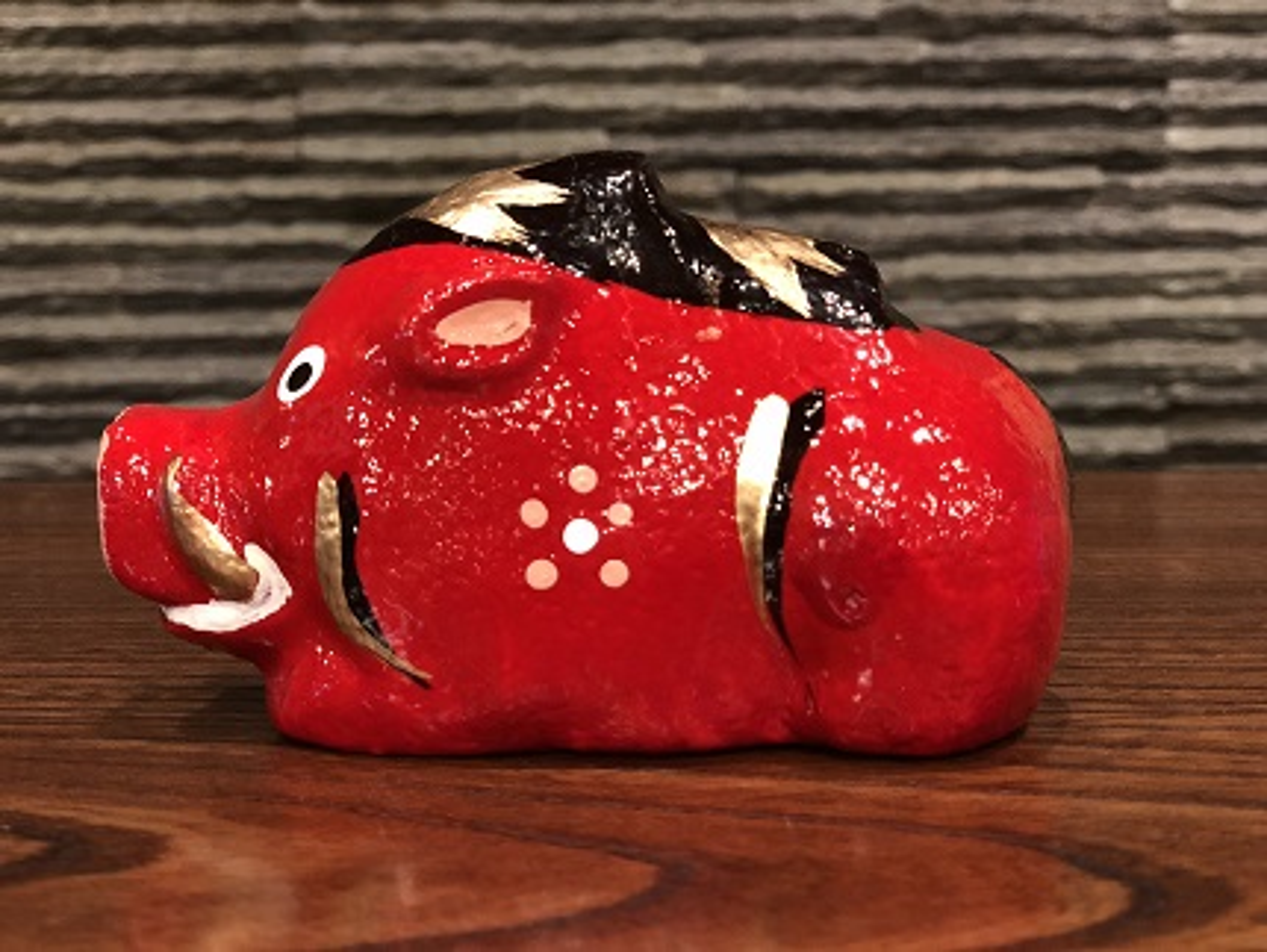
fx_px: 1904
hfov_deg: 36.8
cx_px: 634
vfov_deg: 28.1
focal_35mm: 52
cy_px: 476
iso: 160
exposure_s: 1/14
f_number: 2.4
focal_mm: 6
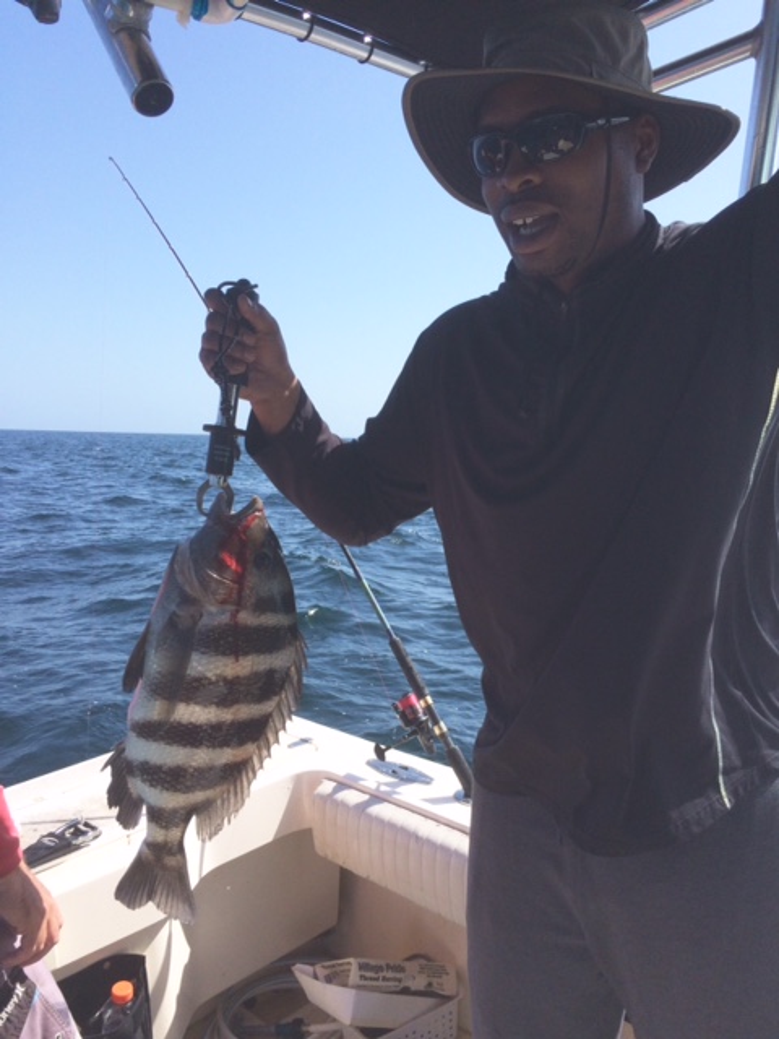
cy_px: 520
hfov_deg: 48.2
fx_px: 870
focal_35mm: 29
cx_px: 390
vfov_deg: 61.7
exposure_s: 1/2933
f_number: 2.2
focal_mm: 4.15
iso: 32
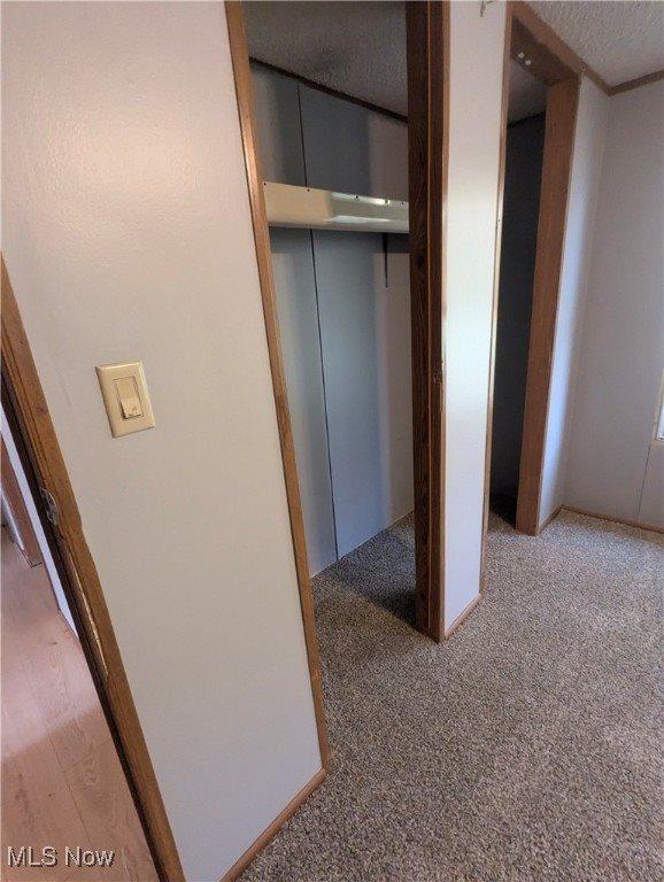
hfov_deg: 78.2
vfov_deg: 94.4
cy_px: 441
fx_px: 408
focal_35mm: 16
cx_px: 332
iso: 1060
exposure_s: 1/60
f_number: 2.2
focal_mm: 2.35
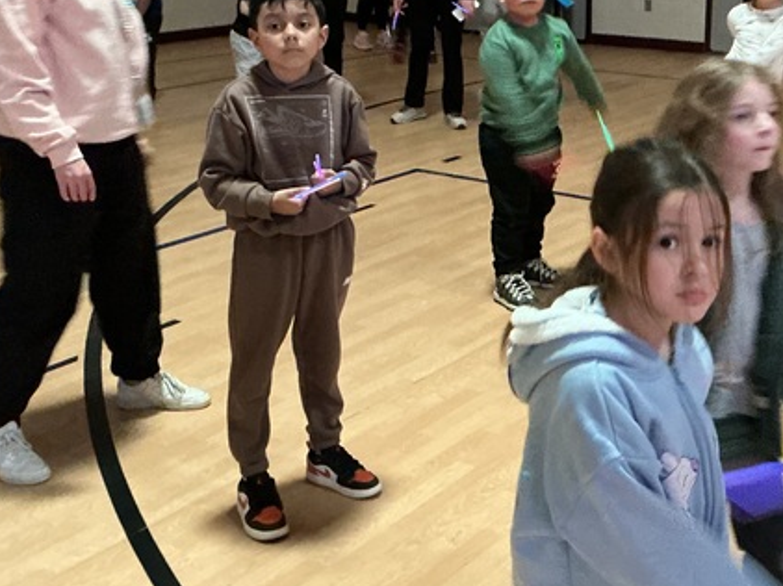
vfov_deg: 26.3
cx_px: 547
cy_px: 176
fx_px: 1243
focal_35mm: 55
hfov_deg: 34.5
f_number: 1.8
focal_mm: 3
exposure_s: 1/24
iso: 500
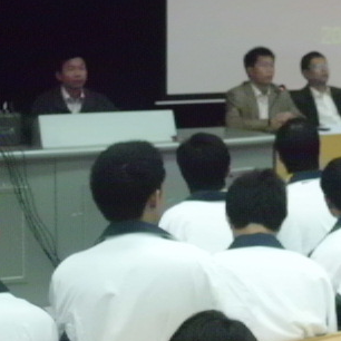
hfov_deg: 19.3
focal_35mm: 87
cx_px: 353
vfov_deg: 19.8
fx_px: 970
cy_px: 79
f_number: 3.3
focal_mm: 8.4
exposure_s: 1/15
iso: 800
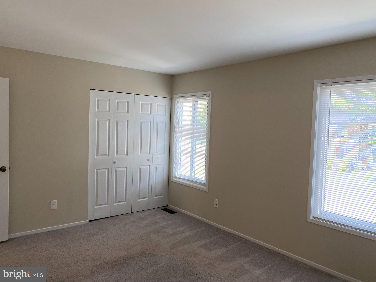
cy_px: 141
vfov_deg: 53.1
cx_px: 188
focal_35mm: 26
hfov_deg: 67.3
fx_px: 282
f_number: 1.8
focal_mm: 4.25
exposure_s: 1/120
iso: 125
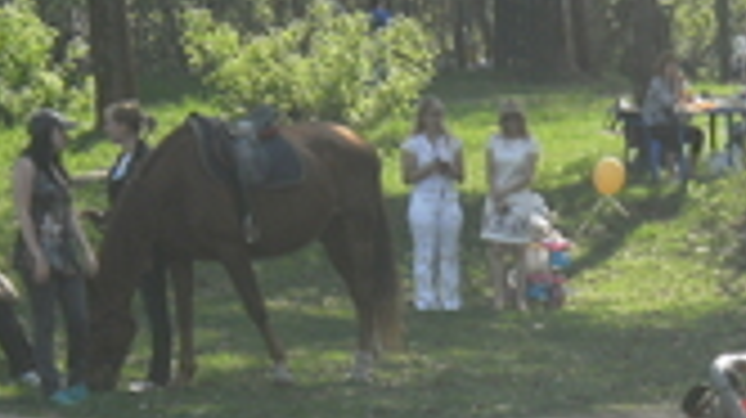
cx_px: 683
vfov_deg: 5.0
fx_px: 4802
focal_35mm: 243
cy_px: 575
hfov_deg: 8.8
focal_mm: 14.3
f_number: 5.1
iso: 100
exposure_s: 1/250
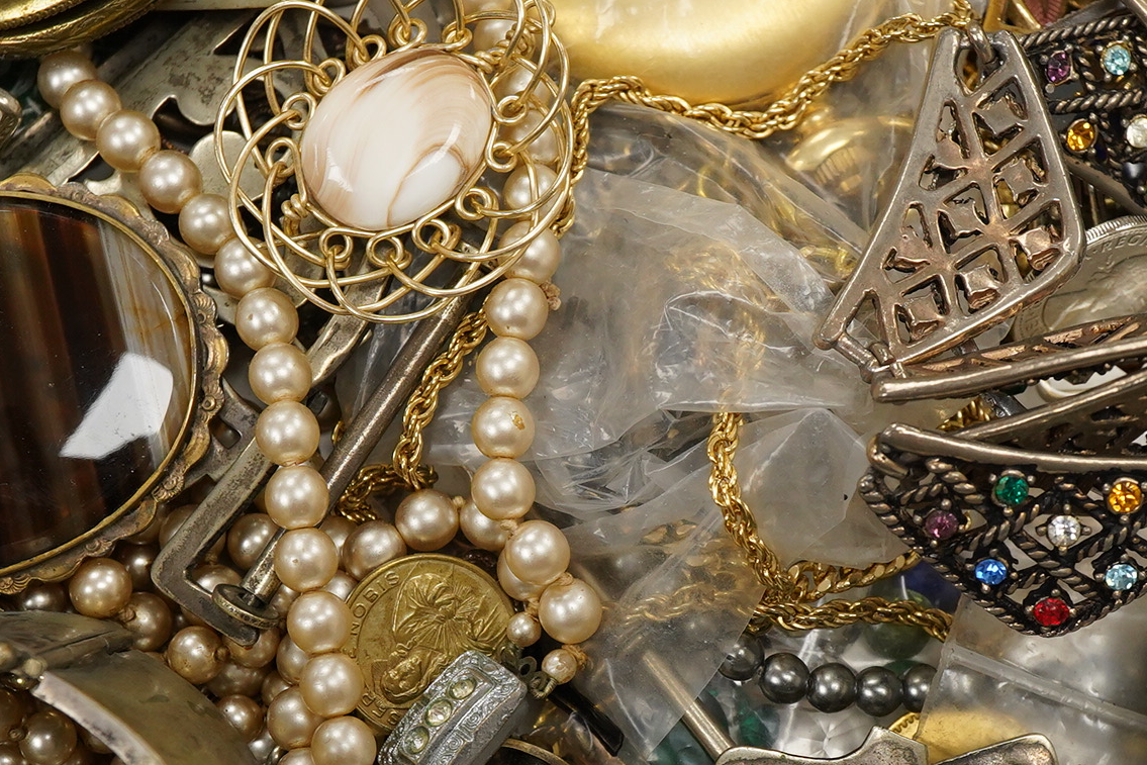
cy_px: 541
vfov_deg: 17.4
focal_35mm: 78
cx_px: 701
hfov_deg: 25.9
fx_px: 2485
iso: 1250
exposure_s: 1/125
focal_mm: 30
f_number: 11
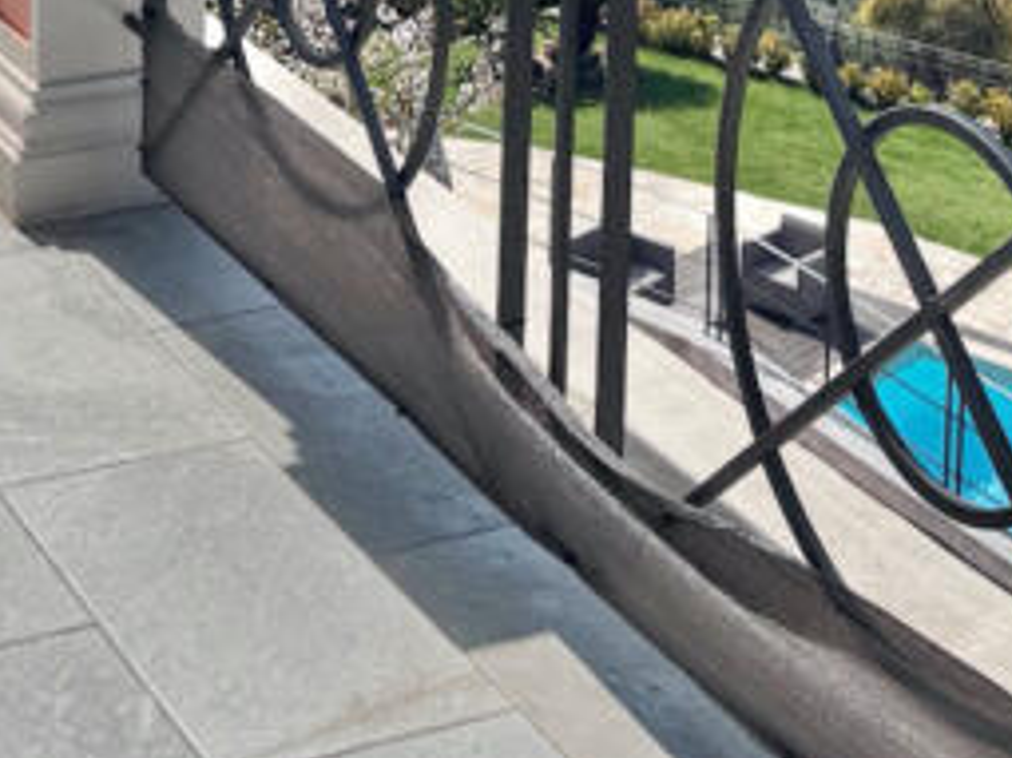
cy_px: -603
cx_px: 363
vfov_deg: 14.1
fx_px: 2718
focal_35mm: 93
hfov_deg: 21.0
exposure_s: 1/12346
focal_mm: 6.76
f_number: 1.78
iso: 80
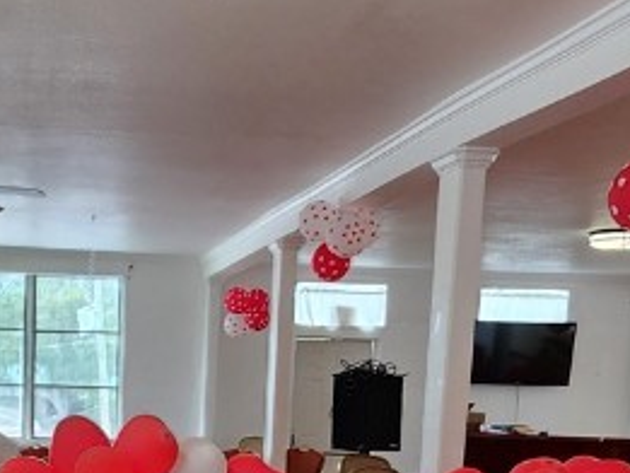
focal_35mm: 51
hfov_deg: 35.2
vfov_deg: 26.7
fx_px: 929
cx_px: 56
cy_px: 492
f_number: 2.2
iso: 100
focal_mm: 2.2
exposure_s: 1/60
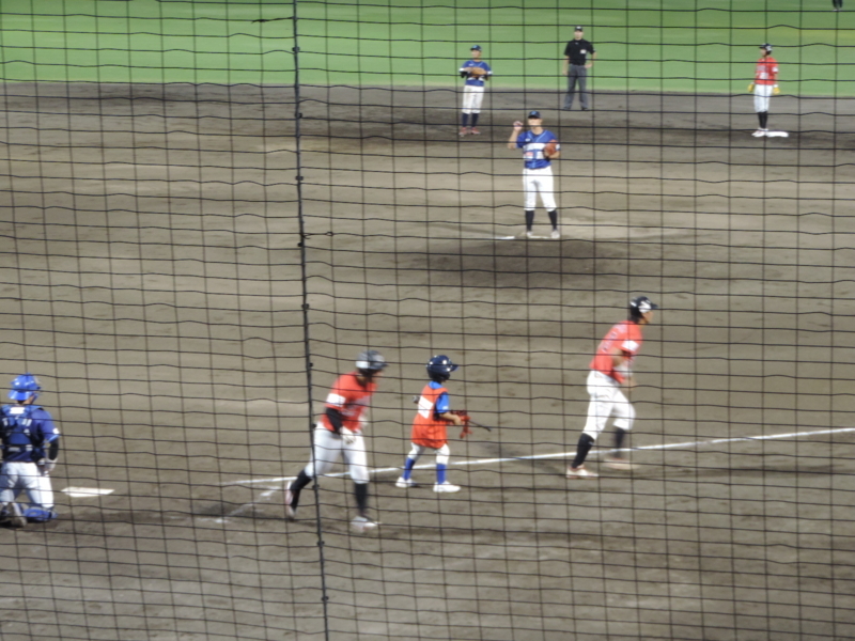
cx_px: 428
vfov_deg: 10.2
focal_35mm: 145
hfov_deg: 13.6
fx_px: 3581
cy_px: 320
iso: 400
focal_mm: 25.8
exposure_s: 1/30
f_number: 4.4
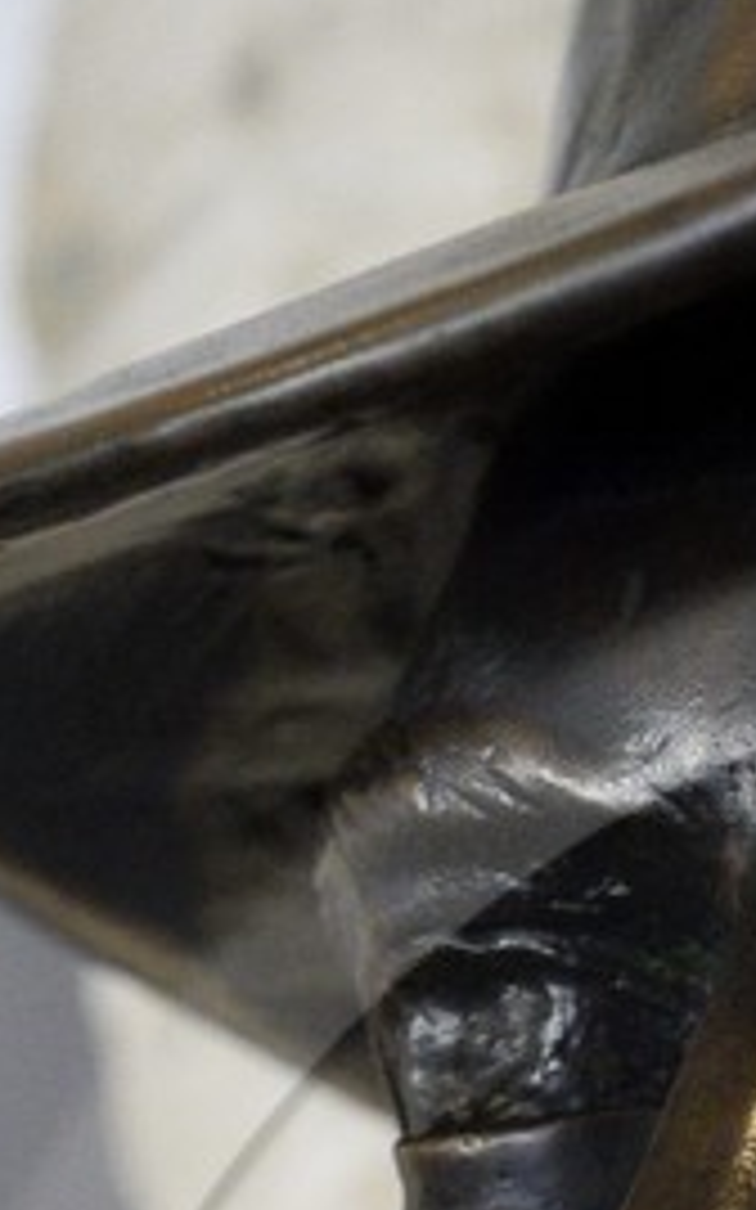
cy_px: 1907
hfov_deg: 4.3
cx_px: 1228
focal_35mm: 303
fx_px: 9994
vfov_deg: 6.8
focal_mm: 50
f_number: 4.5
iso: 1600
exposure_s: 1/80
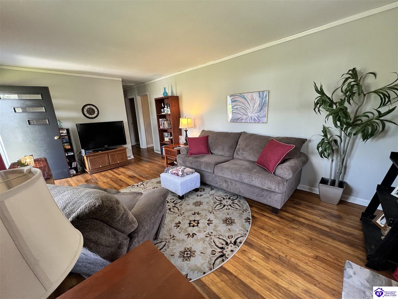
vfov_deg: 89.9
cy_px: 150
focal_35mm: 13
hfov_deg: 106.2
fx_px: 149
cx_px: 199
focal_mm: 1.57
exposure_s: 1/60
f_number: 1.8
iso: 160
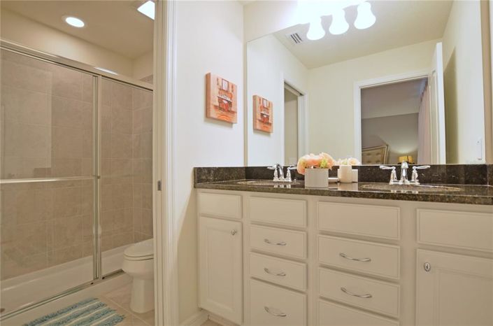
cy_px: 163
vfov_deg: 77.0
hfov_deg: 100.5
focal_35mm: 15
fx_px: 205
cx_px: 246
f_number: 4.5
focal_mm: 10
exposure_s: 1/8
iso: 100
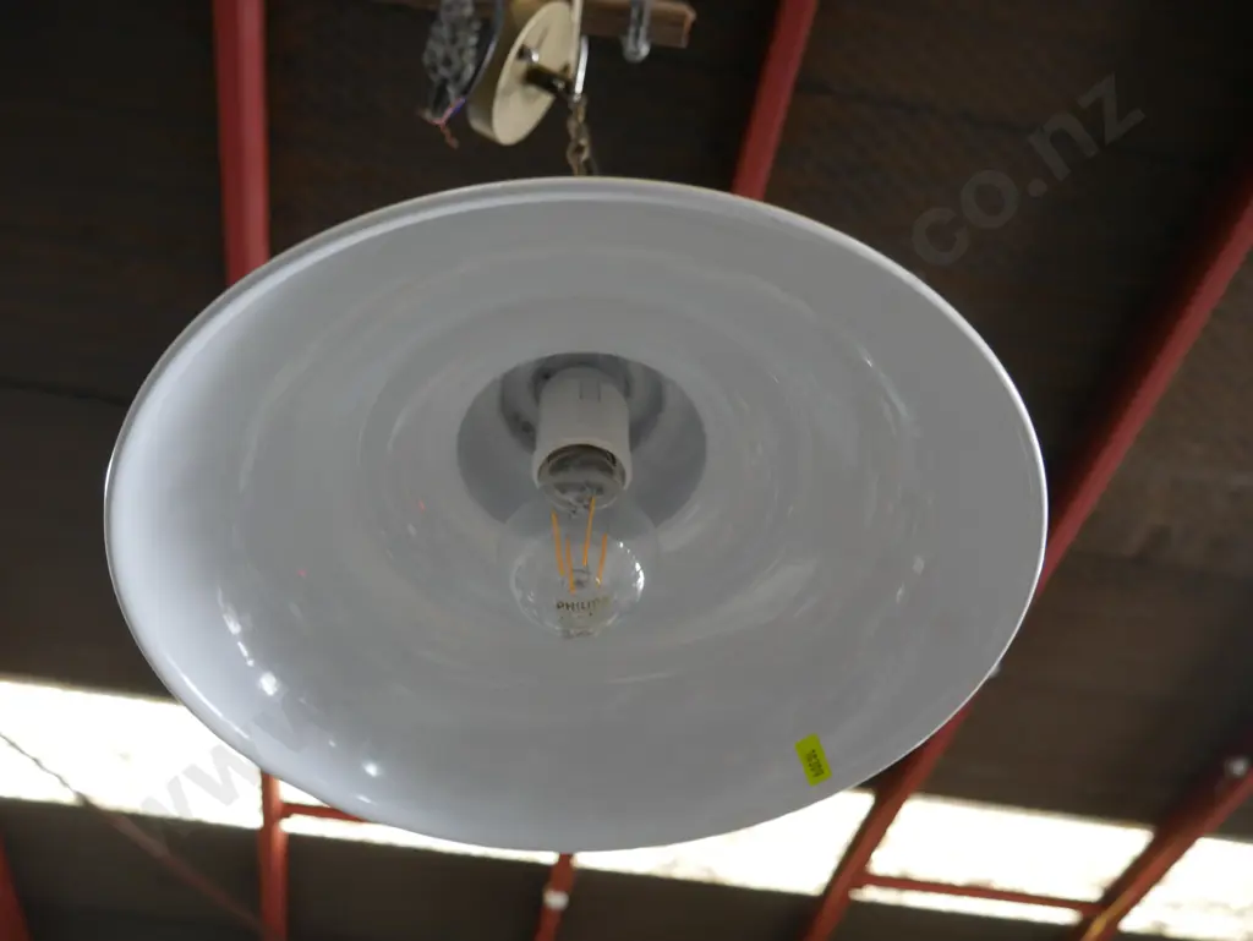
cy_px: 470
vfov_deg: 46.8
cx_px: 626
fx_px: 1086
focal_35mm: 30
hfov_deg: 59.9
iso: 500
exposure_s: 1/60
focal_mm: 15
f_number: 3.6
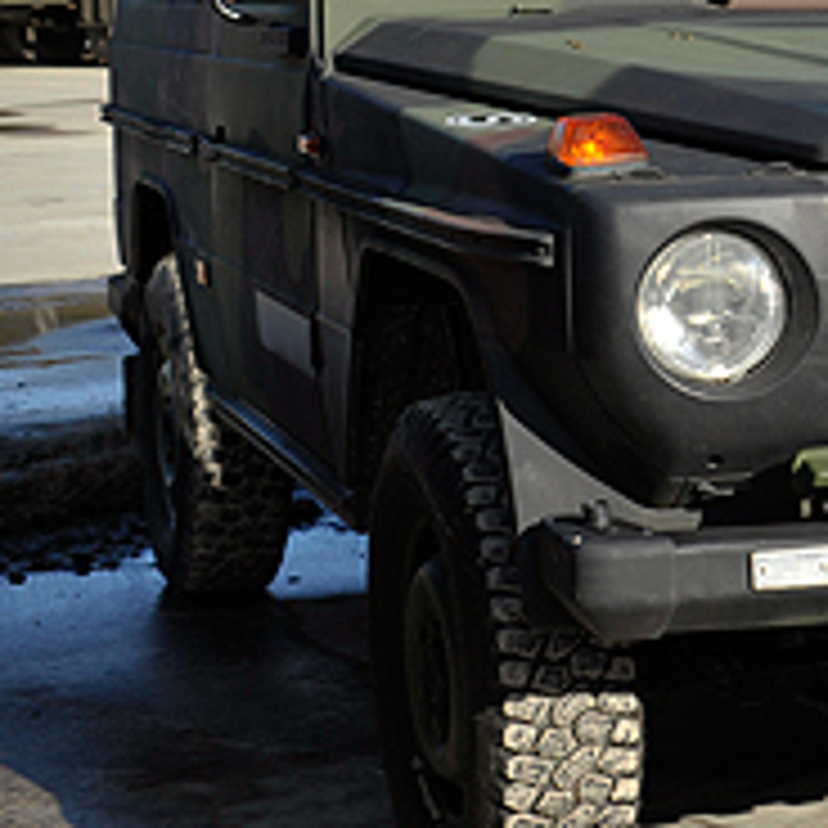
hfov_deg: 15.4
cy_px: 196
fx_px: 2842
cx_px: 1224
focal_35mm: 105
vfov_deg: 16.5
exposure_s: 1/500
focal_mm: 38
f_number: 5.6
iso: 200
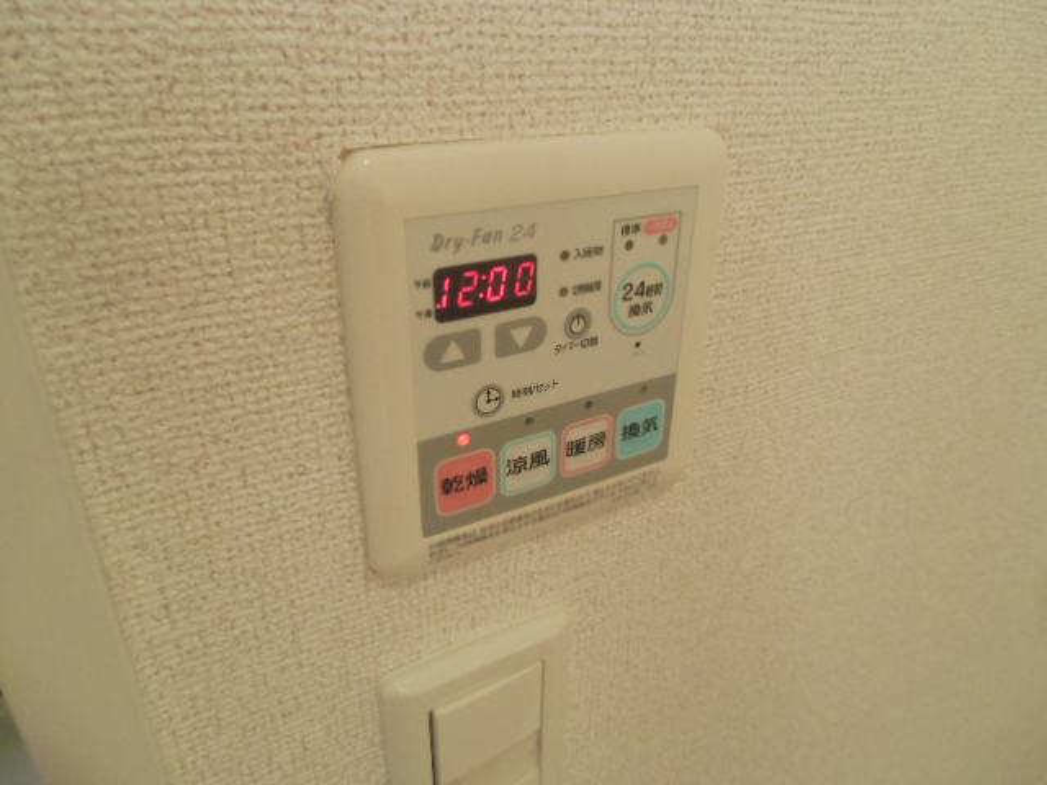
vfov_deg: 56.8
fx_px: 726
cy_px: 392
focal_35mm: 24
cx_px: 524
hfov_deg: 71.6
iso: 400
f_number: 3
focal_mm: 4.24
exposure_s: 1/50
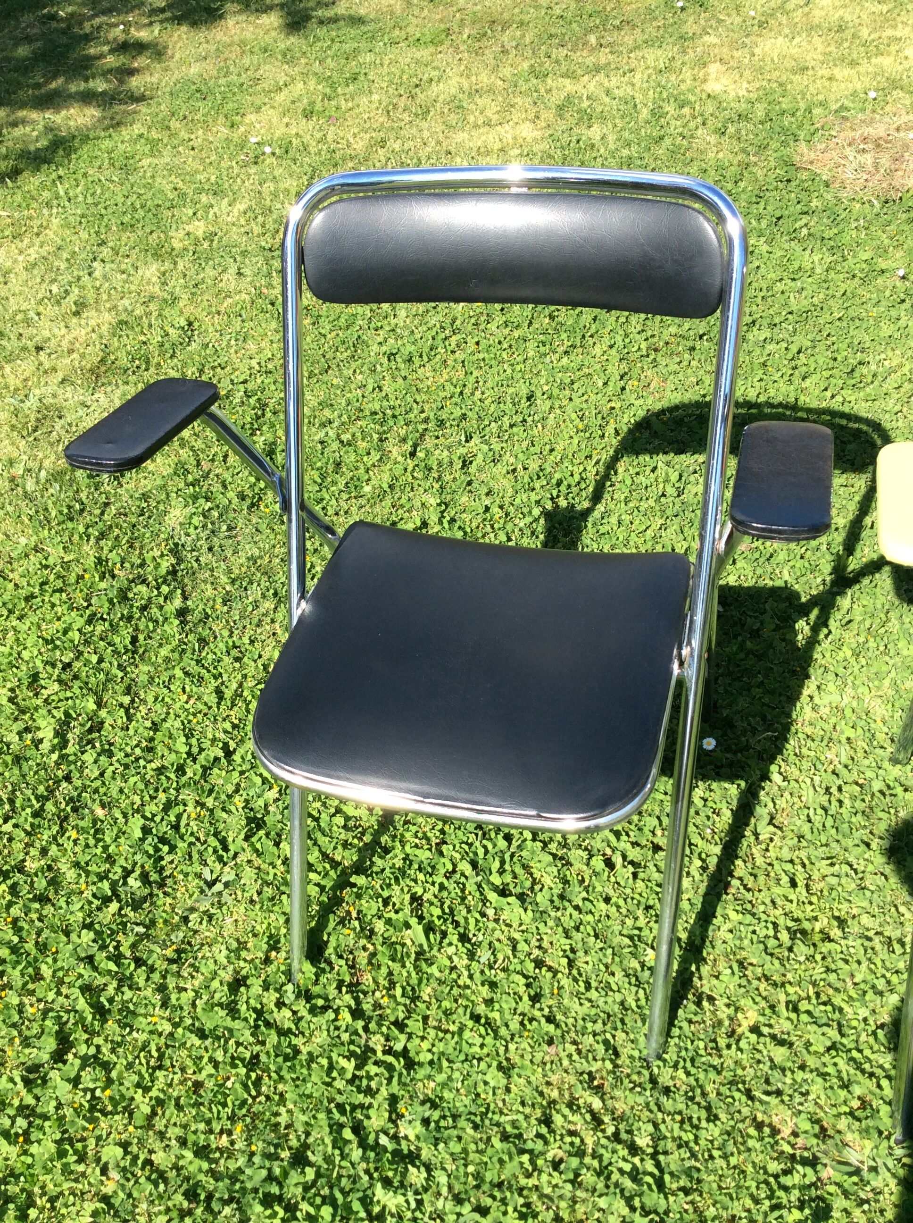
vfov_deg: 56.9
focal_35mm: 32
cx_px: 456
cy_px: 612
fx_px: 1128
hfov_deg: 44.1
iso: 32
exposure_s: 1/643
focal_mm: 3.3
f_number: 2.4
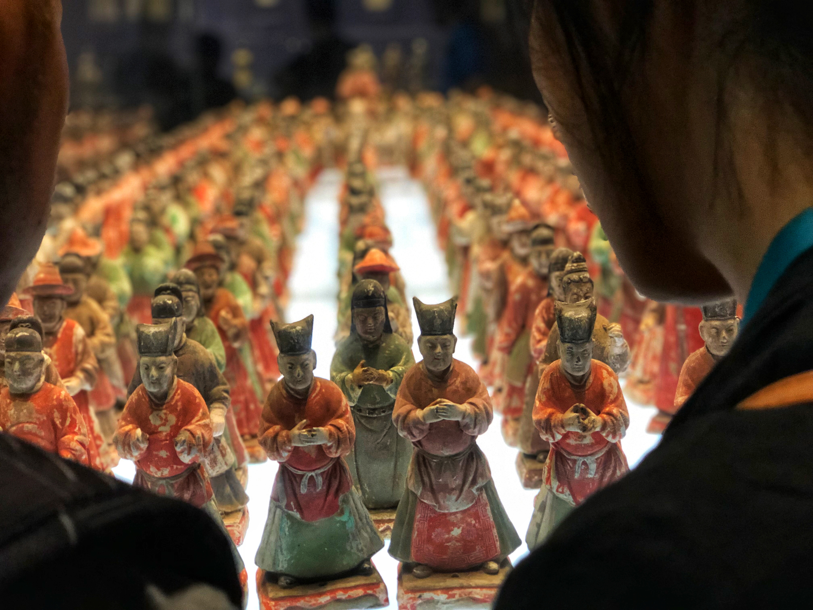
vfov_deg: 25.7
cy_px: 305
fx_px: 1339
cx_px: 406
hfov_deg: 33.8
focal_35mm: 57
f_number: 2.8
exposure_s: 1/33
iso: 400
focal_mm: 6.6
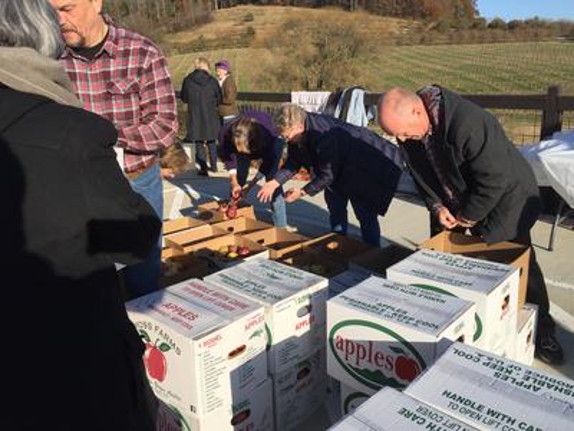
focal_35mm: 29
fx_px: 481
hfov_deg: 61.7
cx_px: 287
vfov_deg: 48.2
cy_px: 216
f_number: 2.2
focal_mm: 4.15
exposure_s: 1/2326
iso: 32
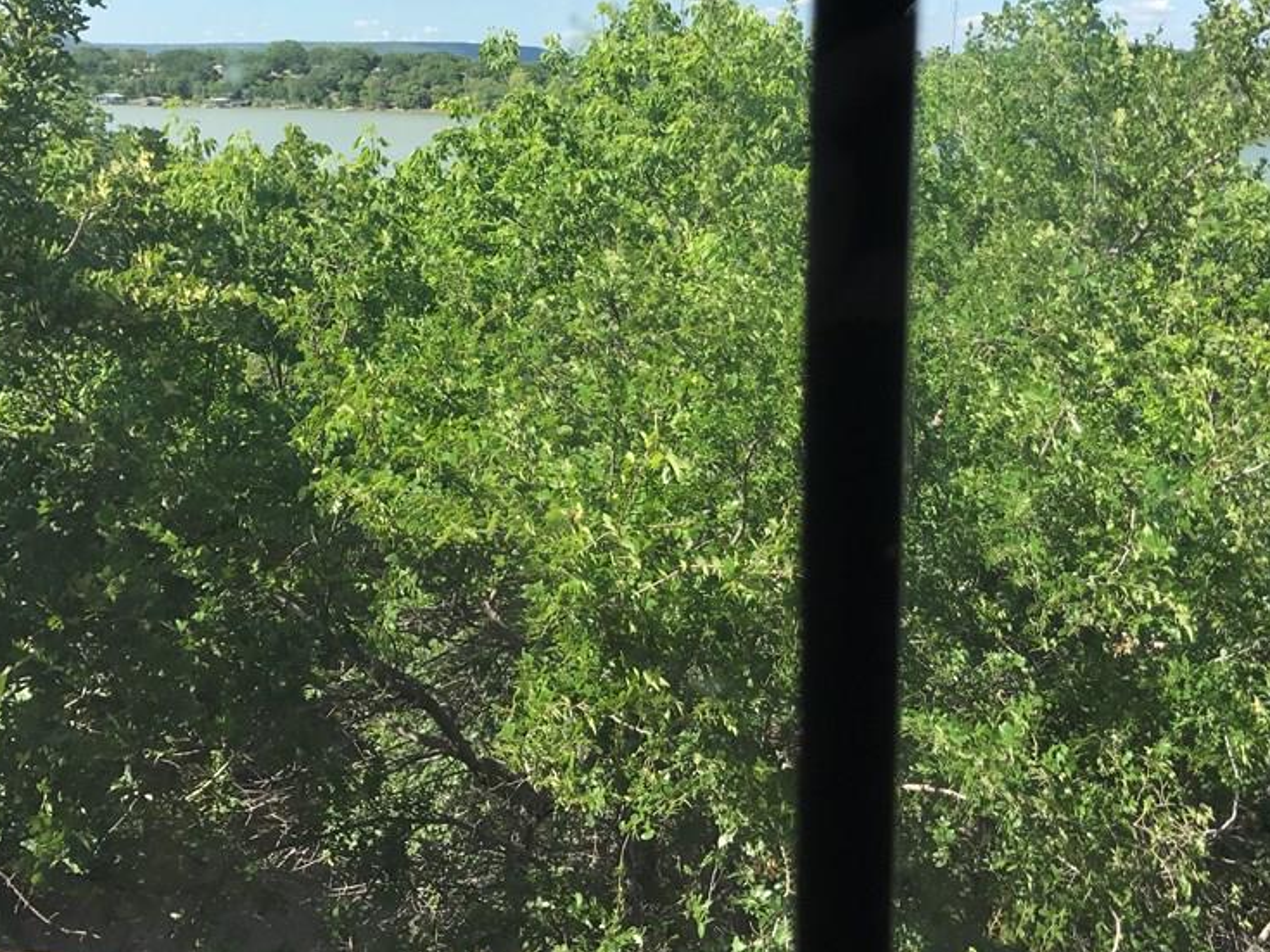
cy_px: 302
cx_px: 700
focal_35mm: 39
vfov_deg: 36.4
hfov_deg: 47.8
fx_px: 1431
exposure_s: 1/1212
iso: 20
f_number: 1.8
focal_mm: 3.99
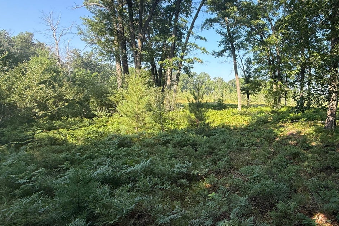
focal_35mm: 21
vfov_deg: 59.5
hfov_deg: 78.9
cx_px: 223
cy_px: 112
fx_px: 198
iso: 64
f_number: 2.2
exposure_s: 1/363
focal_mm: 2.22
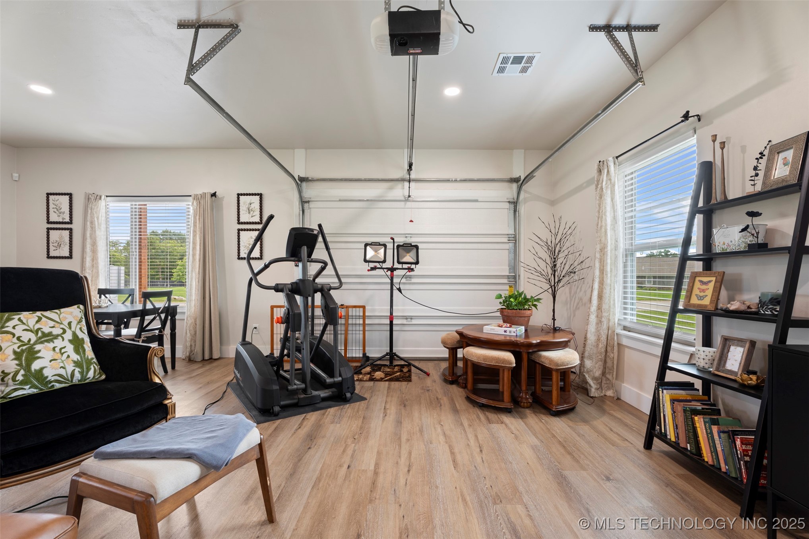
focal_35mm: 16
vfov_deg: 73.7
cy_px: 270
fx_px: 360
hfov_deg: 96.7
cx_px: 404
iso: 250
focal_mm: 16
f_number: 8
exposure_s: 1/2
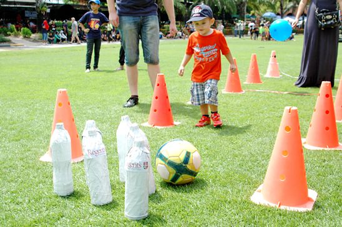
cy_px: 114
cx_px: 171
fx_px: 399
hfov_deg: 46.4
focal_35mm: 42
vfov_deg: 31.8
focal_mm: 28
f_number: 5
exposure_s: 1/800
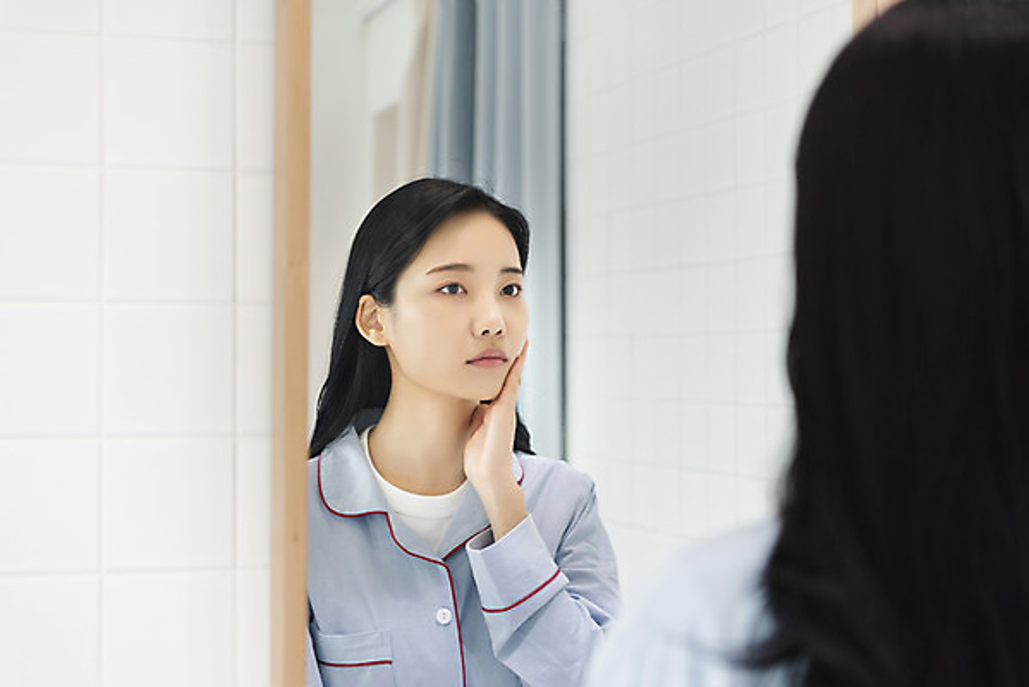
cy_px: 344
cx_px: 514
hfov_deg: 28.8
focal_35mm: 70
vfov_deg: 19.5
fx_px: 2002
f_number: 2.8
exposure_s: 1/125
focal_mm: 70
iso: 400
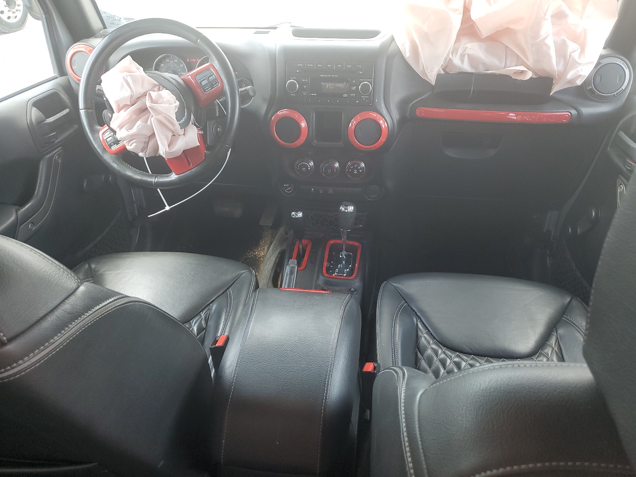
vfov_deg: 53.1
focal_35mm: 26
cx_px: 318
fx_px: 478
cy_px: 238
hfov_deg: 67.3
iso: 67
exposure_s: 1/120
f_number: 1.5
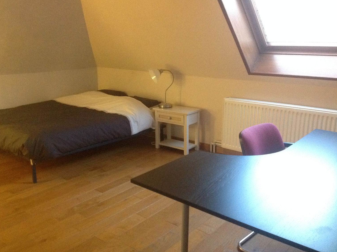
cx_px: 161
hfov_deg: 50.2
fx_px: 360
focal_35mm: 37
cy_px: 122
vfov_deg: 38.6
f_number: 2.4
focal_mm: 4.28
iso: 640
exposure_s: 1/15
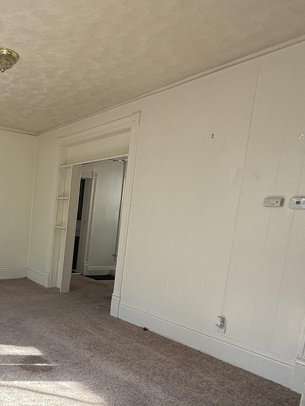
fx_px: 329
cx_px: 7
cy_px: 257
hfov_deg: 43.4
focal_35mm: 28
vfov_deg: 62.4
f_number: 2.2
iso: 64
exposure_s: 1/141
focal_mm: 2.22
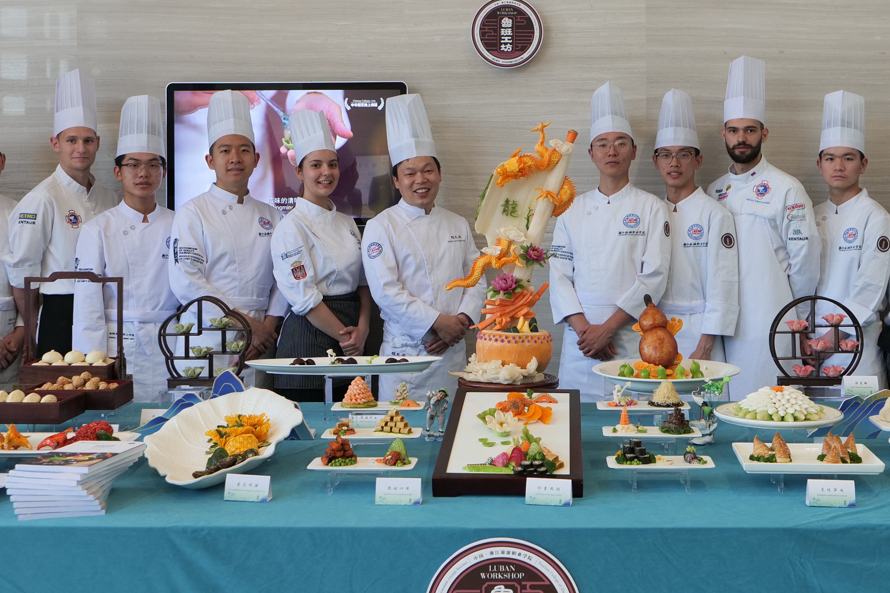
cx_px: 507
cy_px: 201
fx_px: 1137
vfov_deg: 29.1
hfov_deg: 42.6
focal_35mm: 46
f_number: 3.5
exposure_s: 1/125
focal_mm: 24
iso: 800
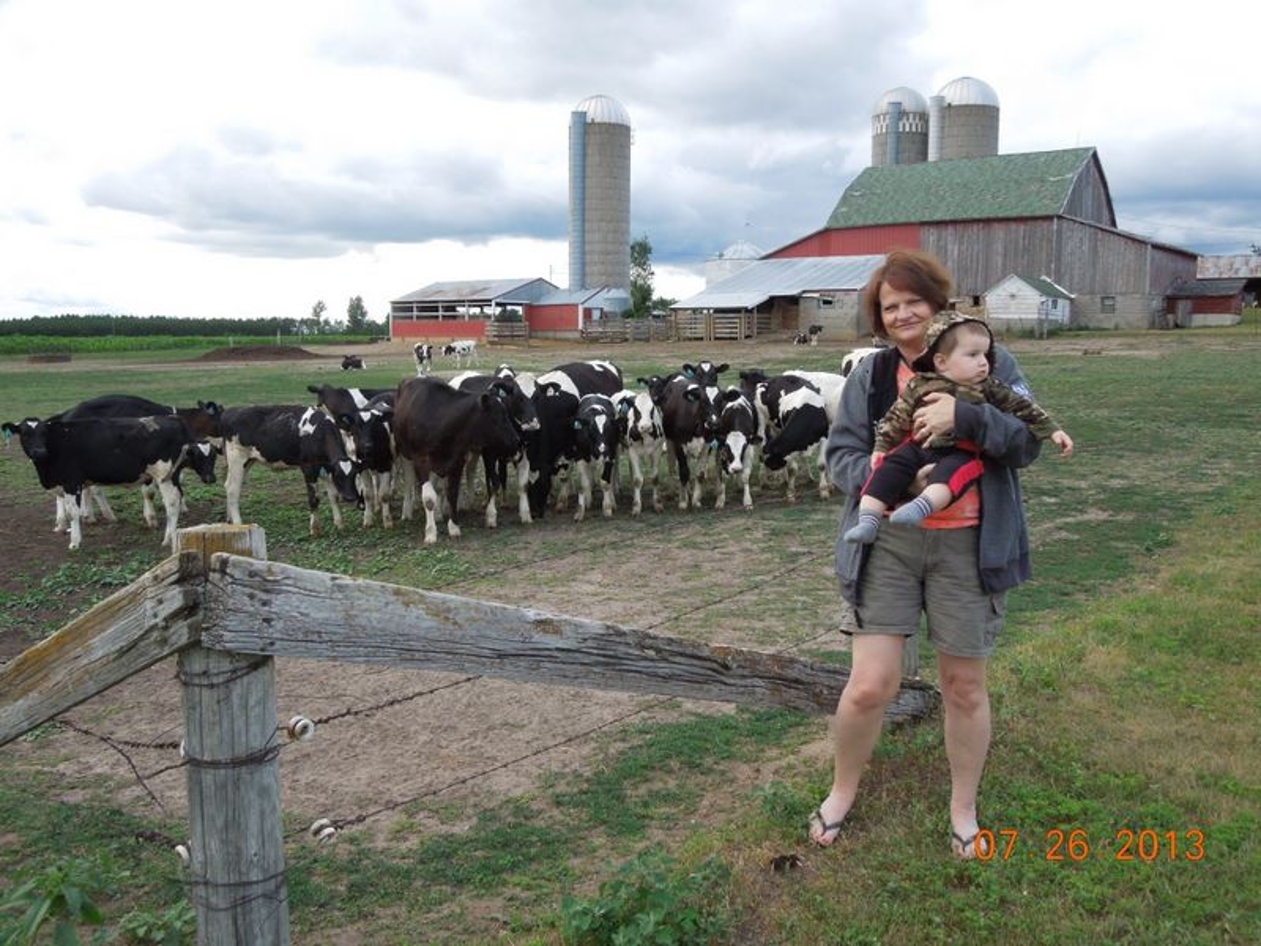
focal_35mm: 31
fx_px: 1129
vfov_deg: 45.4
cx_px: 630
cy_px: 473
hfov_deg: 58.4
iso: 200
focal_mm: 5.6
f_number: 3.6
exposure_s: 1/400
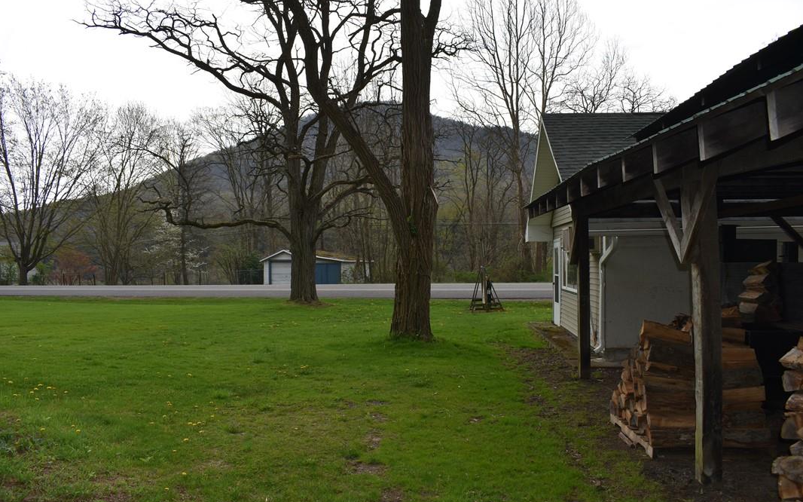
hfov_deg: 66.5
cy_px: 264
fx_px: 613
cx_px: 396
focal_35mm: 28
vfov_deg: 44.5
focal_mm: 18
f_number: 7.1
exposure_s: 1/250
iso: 100
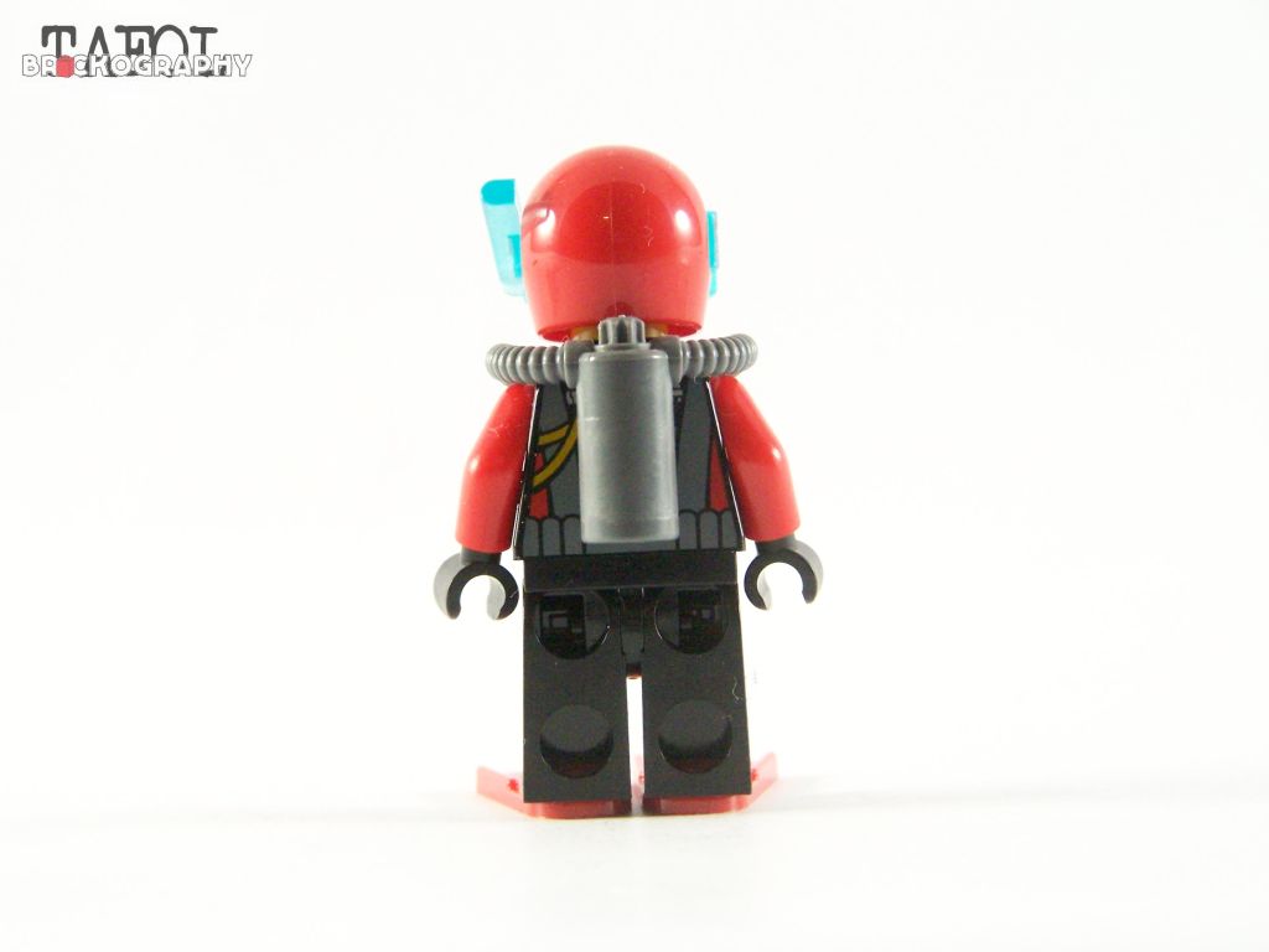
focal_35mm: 128
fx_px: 4692
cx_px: 634
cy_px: 476
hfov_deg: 15.4
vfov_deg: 11.6
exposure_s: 1/60
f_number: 3.6
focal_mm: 21.2
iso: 400
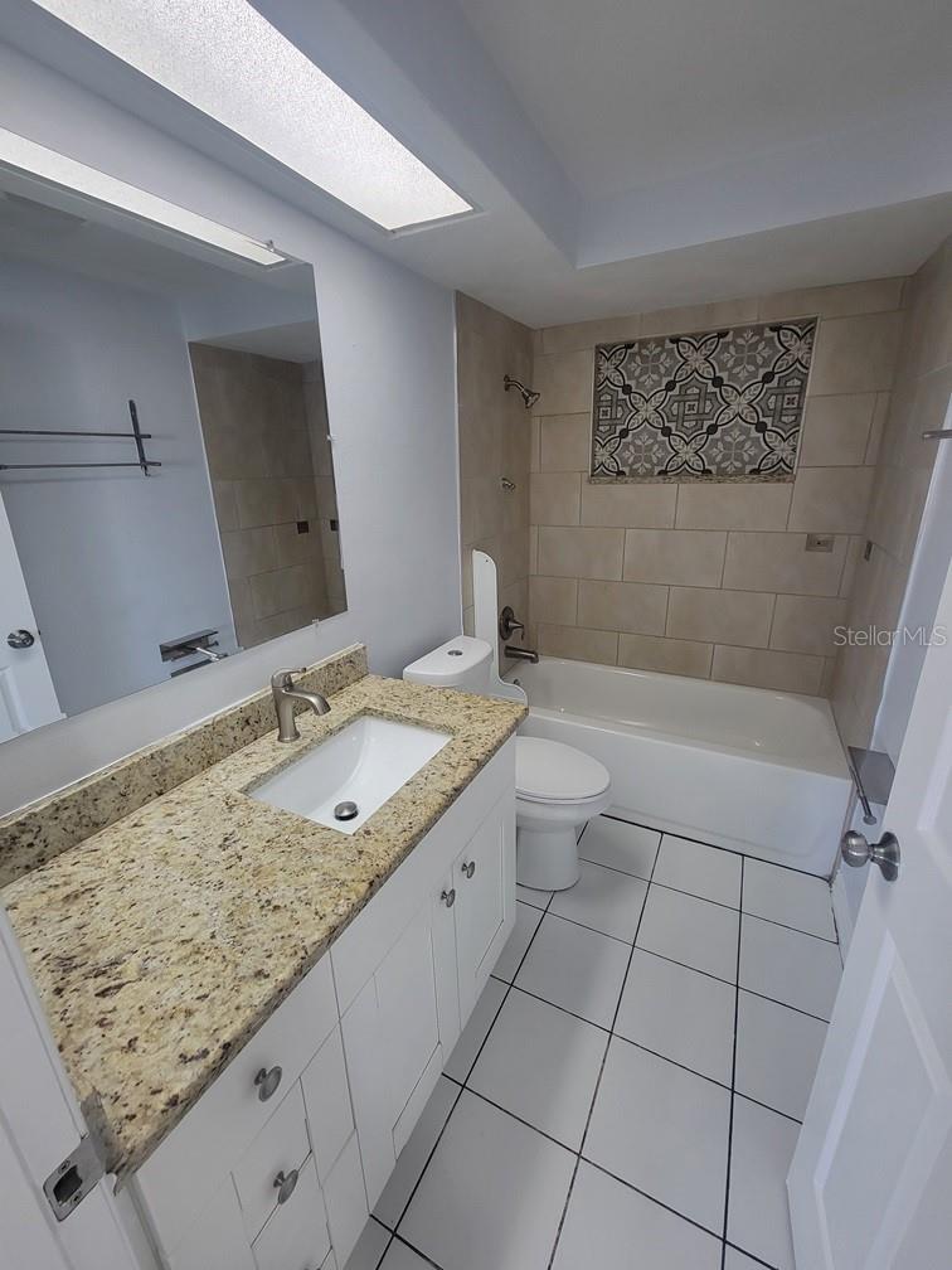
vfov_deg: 106.2
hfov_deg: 89.9
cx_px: 476
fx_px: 477
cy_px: 635
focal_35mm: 13
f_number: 2.2
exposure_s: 1/60
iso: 200
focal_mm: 2.2
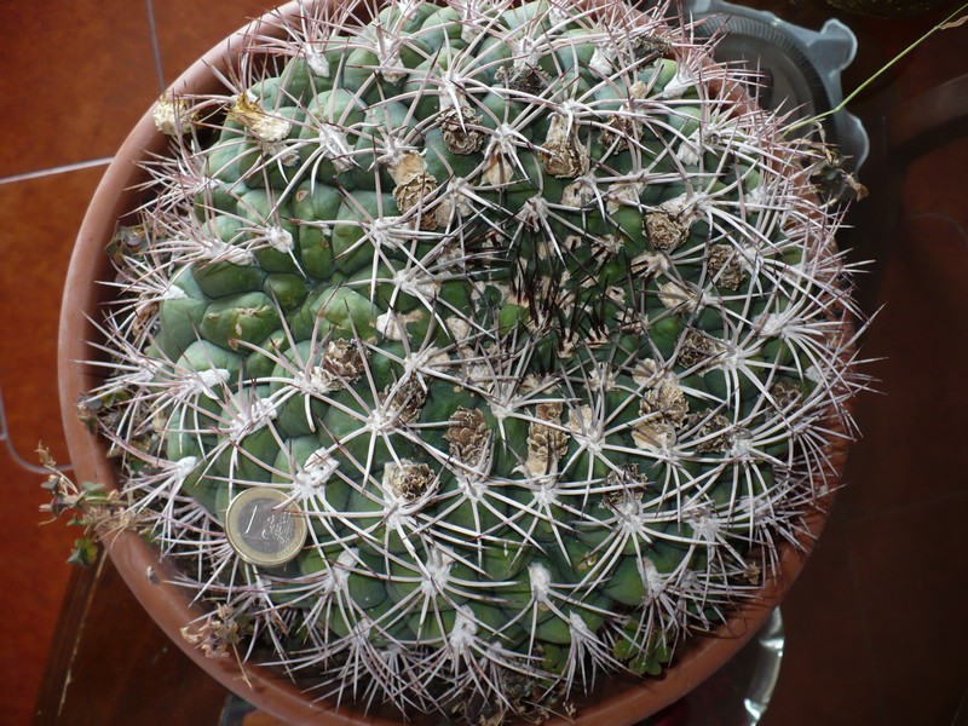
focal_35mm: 37
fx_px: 1035
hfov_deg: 50.1
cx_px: 484
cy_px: 363
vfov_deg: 38.7
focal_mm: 6.1
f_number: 2.8
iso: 100
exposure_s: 1/30
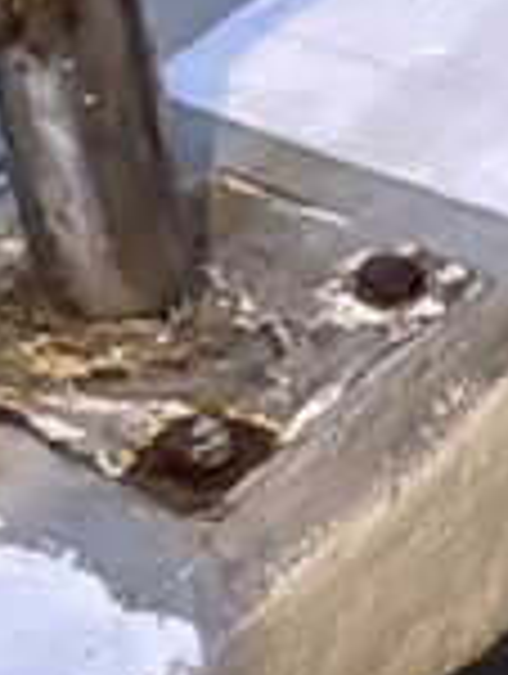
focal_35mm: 173
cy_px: 1152
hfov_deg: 7.4
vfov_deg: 10.8
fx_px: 3376
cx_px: 1591
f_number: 1.6
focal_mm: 5.96
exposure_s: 1/40
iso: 500
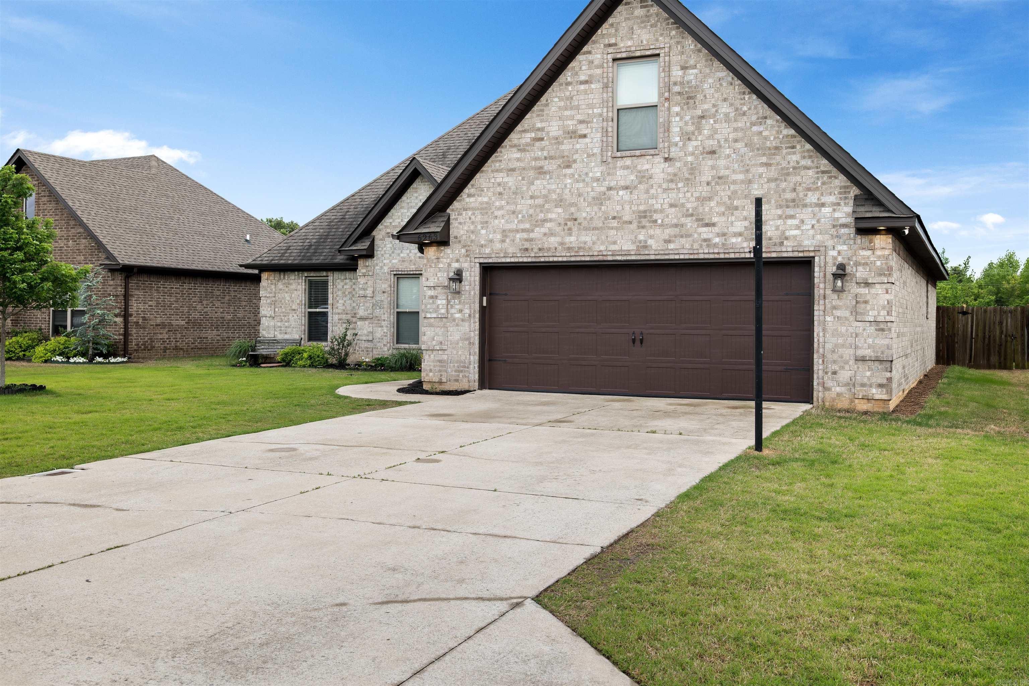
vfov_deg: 37.9
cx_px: 514
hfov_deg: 54.4
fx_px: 1000
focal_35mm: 35
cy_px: 343
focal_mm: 35
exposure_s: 1/100
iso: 320
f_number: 6.3
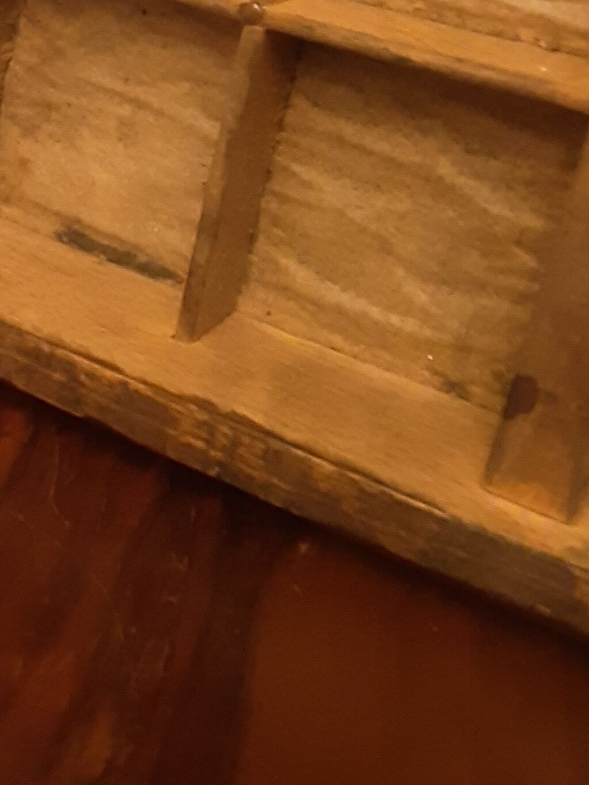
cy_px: 93
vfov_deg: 28.0
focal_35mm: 67
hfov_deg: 21.2
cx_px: -5
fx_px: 1520
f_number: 1.9
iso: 400
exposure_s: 1/20
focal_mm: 2.9
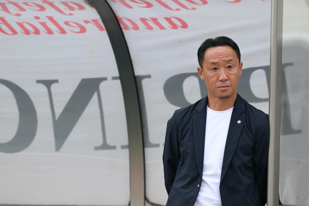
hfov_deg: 6.9
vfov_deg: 4.6
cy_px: 103
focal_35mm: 300
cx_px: 154
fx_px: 2574
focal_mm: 200
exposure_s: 1/1250
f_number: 4
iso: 500
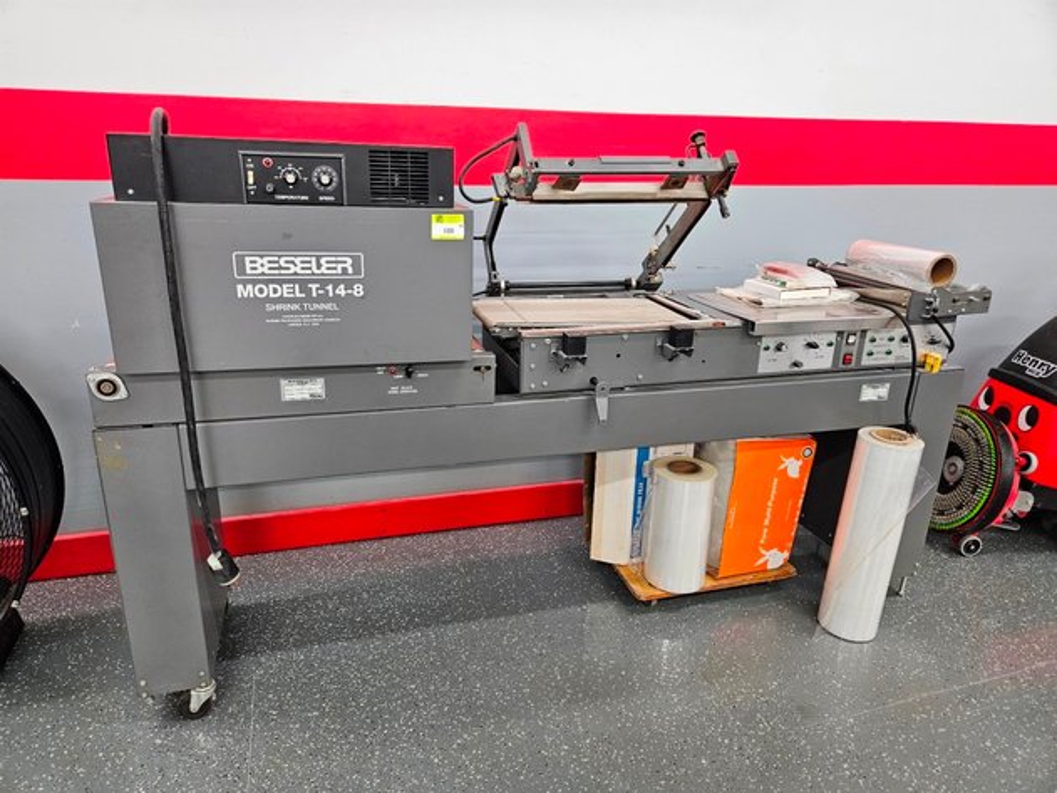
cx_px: 528
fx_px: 702
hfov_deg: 73.9
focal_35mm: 23
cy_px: 396
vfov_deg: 58.9
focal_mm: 5.4
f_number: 1.8
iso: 500
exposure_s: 1/120
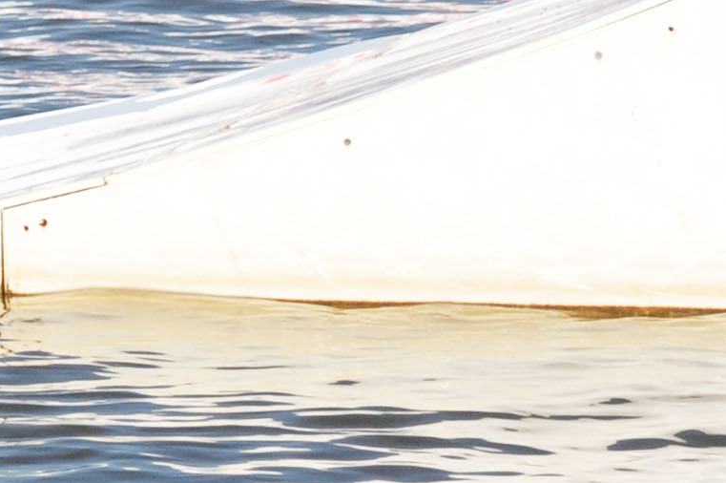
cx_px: -32
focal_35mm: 634
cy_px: 30
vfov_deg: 2.2
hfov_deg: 3.3
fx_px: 12771
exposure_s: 1/1000
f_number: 6.3
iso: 400
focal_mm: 75
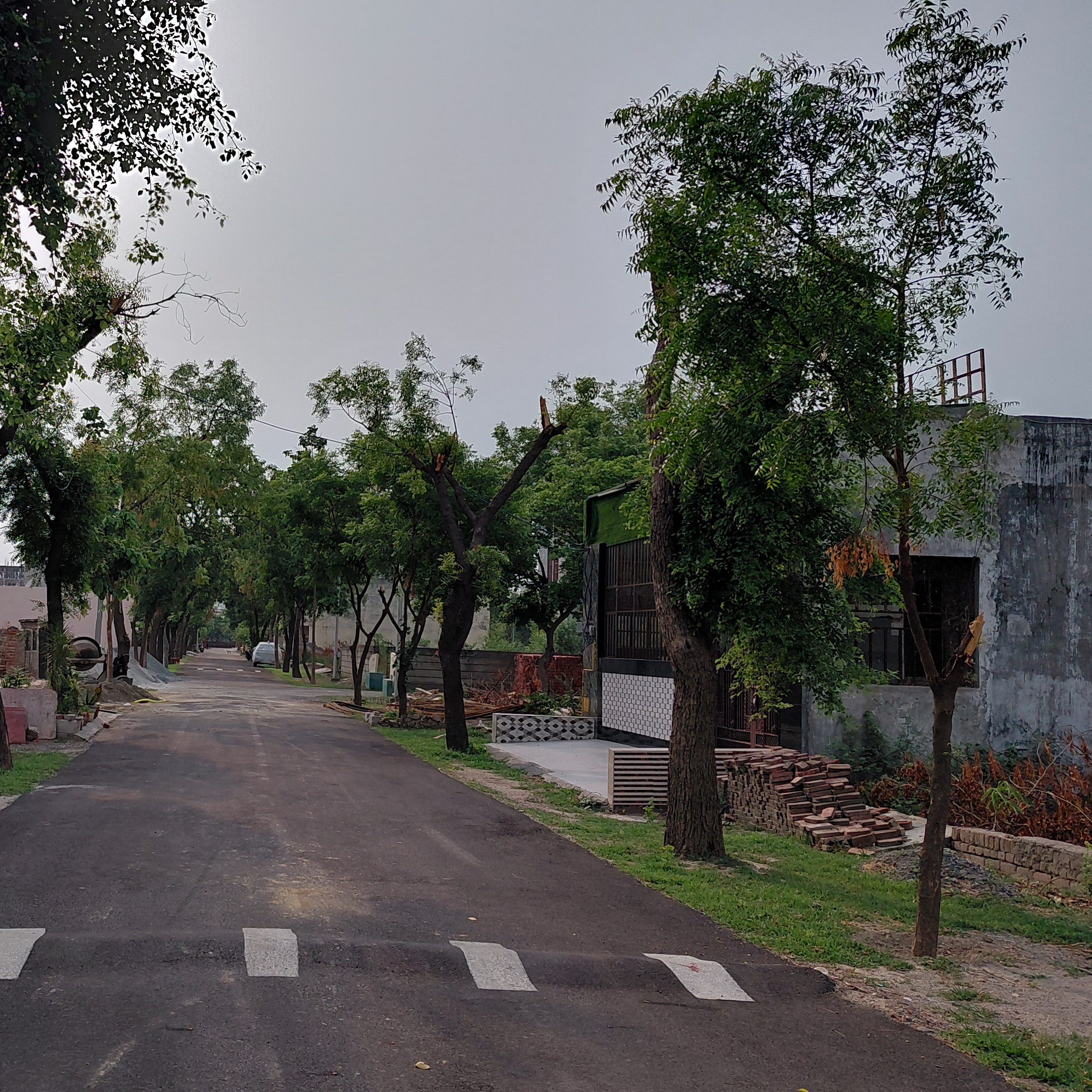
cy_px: 503
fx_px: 1321
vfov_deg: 44.9
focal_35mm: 37
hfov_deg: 43.4
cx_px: 262
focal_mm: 4.69
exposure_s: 1/4472
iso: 50
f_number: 1.8
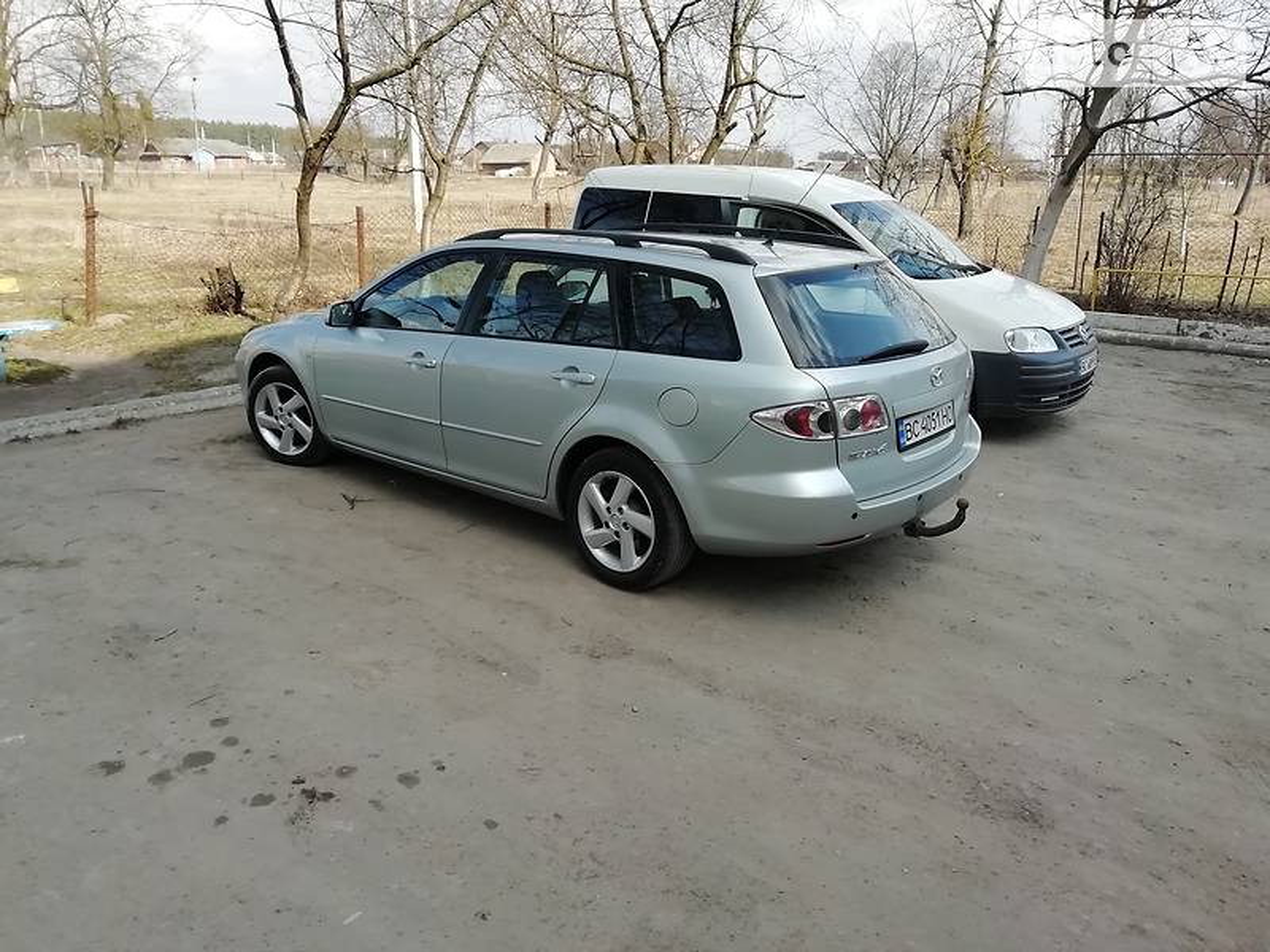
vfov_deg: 53.1
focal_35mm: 26
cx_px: 635
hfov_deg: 67.3
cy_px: 476
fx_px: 954
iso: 50
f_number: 2.2
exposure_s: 1/657
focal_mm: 3.5
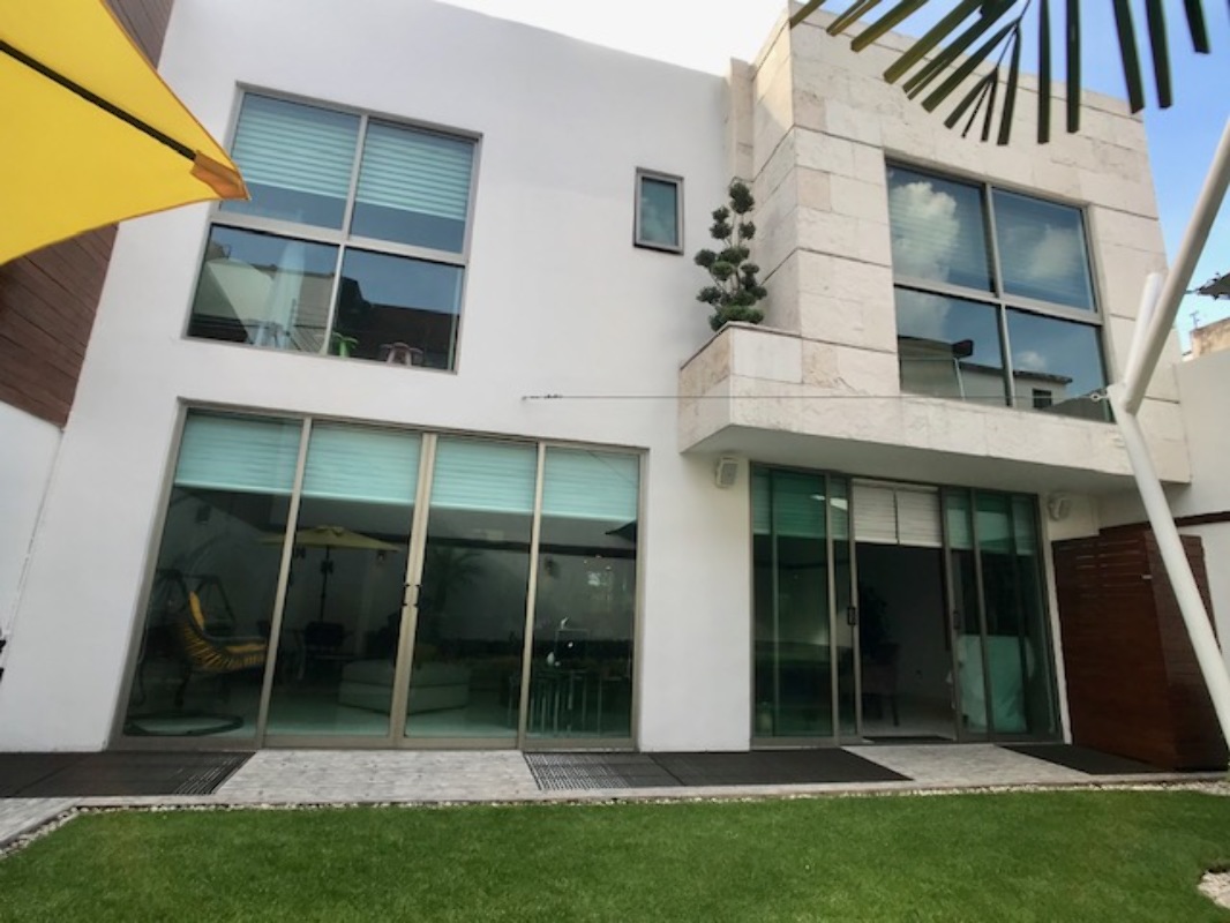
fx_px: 995
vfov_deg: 49.8
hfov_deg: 63.4
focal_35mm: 28
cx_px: 615
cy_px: 462
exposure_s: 1/323
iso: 20
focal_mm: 3.99
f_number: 1.8
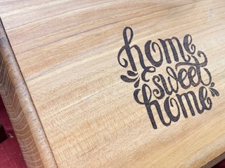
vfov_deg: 27.6
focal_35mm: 52
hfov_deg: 36.8
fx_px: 338
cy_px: 127
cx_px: 120
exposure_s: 1/60
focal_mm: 4.25
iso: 64
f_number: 1.8
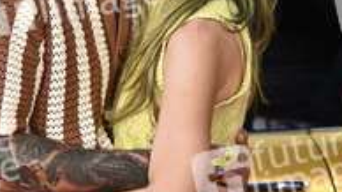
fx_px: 1704
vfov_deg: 6.5
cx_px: 123
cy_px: 83
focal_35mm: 188
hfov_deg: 11.4
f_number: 4.5
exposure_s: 1/320
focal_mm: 87
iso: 2500
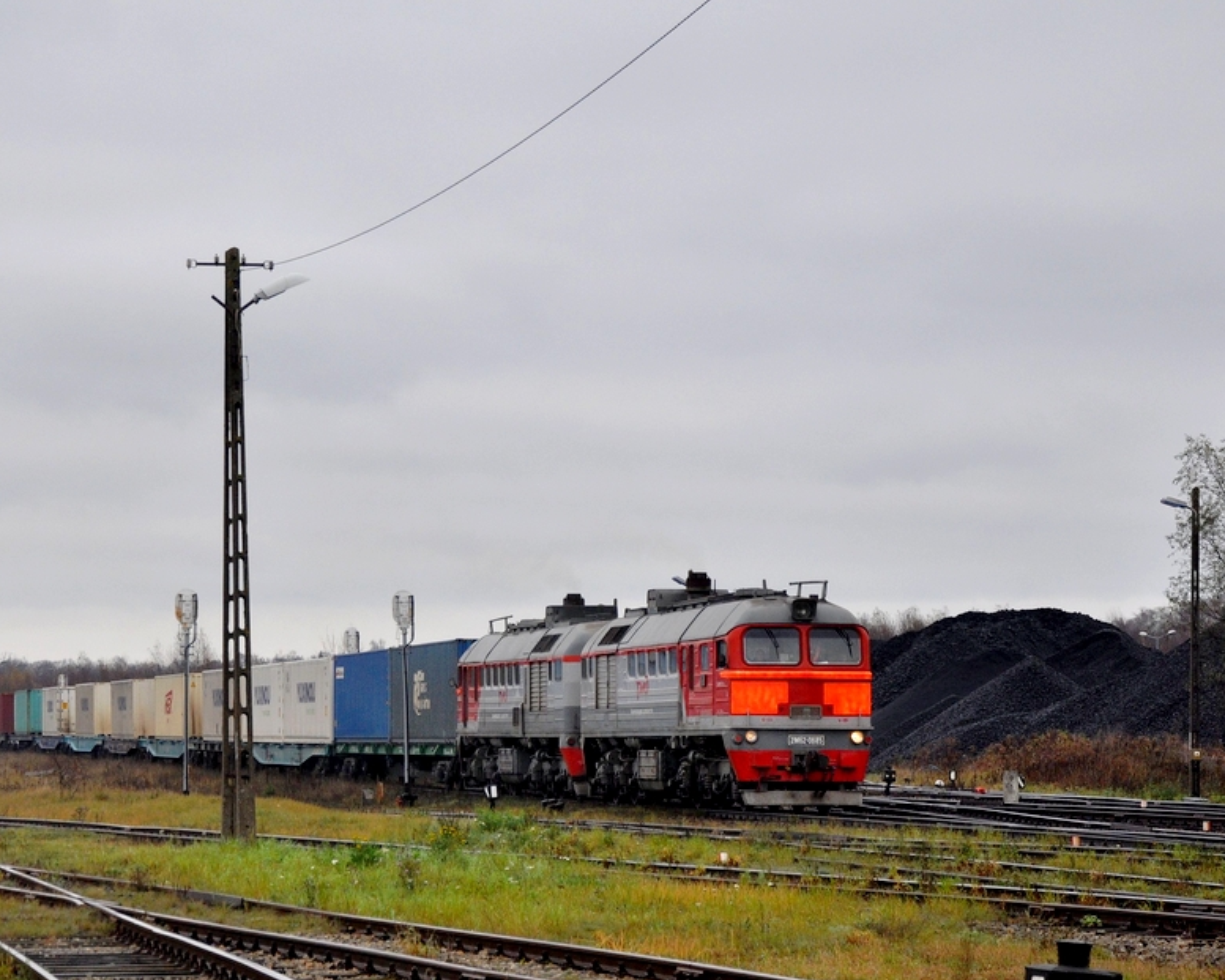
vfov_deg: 13.6
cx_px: 440
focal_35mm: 113
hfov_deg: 17.0
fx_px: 4098
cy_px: 588
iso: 400
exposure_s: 1/250
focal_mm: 52
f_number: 6.3
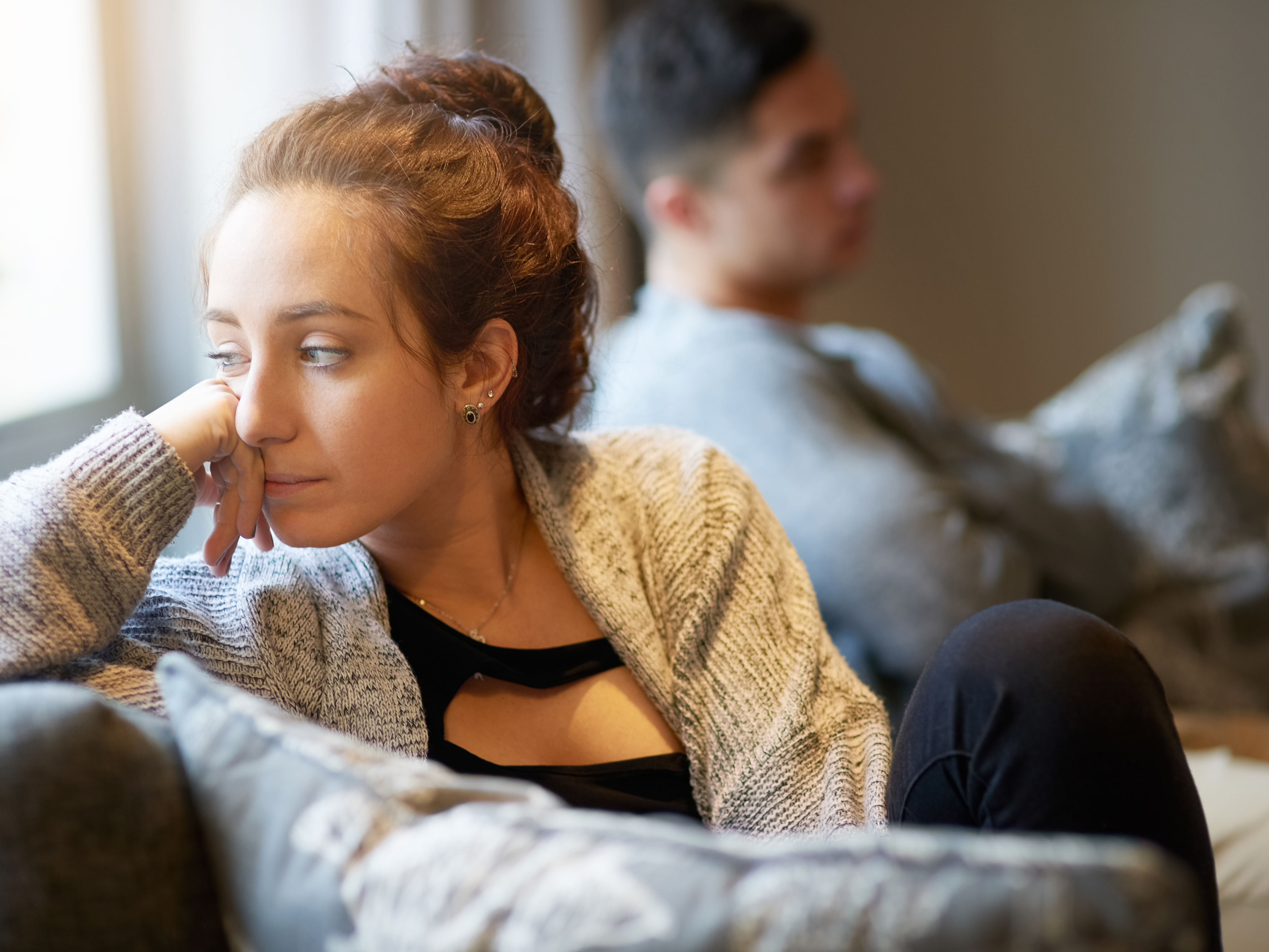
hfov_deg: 21.3
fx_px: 3373
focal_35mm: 92
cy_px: 476
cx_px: 640
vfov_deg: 16.1
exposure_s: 1/100
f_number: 2
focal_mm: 85
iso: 200
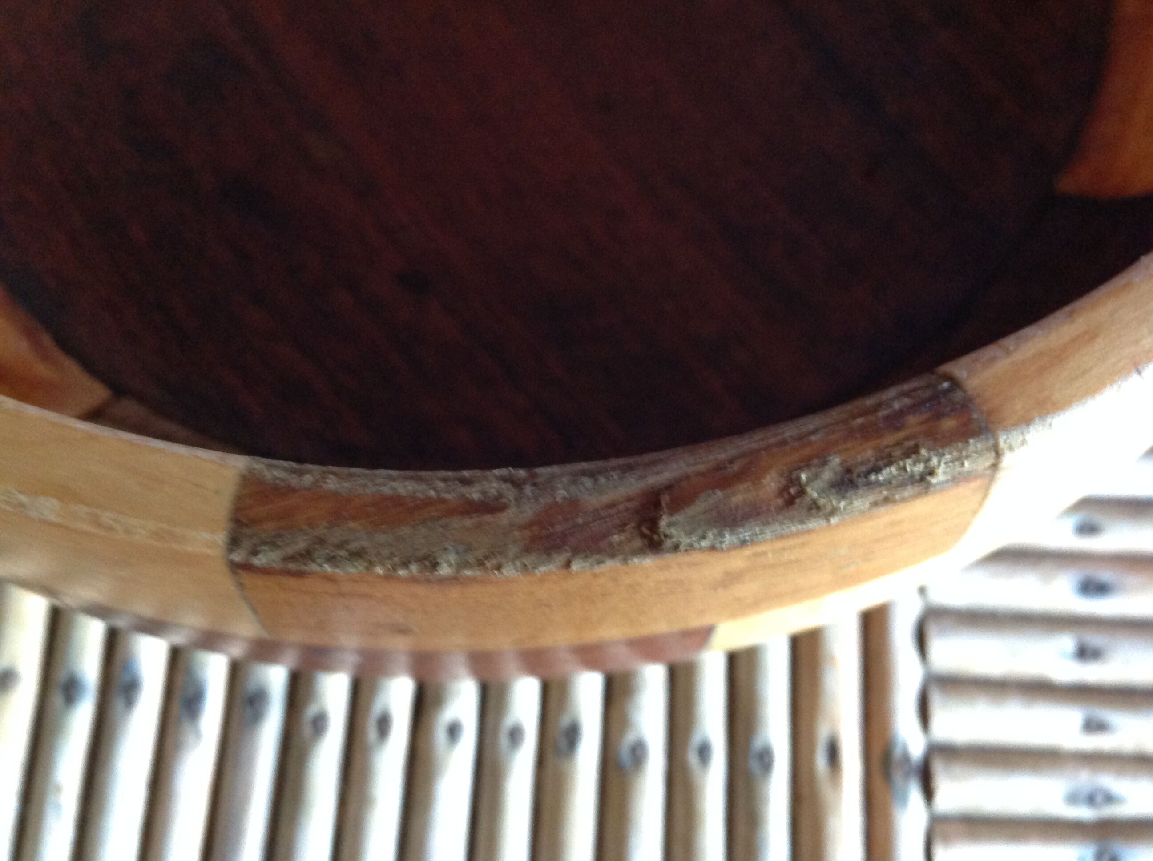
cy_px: 430
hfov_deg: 52.7
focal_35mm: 35
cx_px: 576
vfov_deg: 40.6
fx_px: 1164
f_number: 2.4
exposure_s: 1/15
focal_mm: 4.28
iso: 320
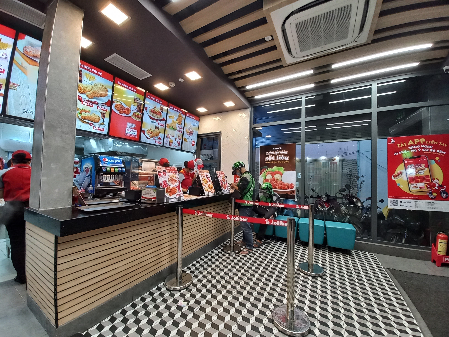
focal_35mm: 13
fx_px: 169
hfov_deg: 106.2
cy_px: 168
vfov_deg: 89.9
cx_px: 224
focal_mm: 1.42
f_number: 2.2
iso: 125
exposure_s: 1/33
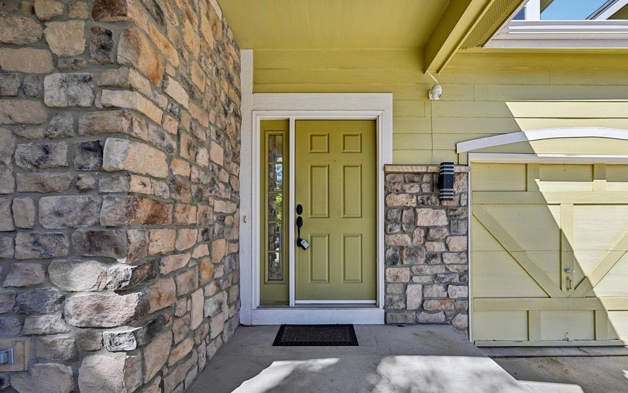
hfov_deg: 101.4
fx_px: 257
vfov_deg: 74.6
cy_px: 217
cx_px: 325
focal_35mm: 15
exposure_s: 1/100
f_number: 8
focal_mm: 14
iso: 64
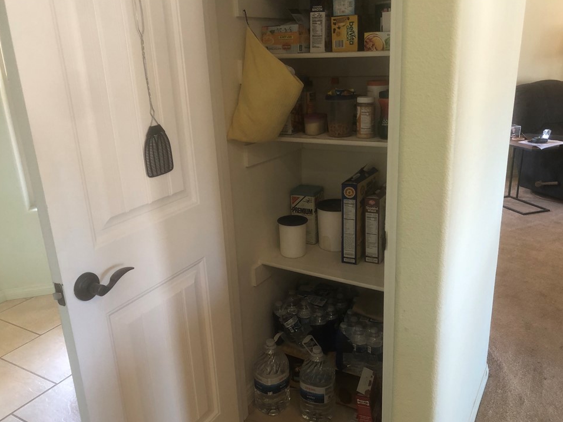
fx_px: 488
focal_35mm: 30
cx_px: 281
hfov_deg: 60.0
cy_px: 220
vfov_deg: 46.8
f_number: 1.8
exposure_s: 1/20
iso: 40
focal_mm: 3.99
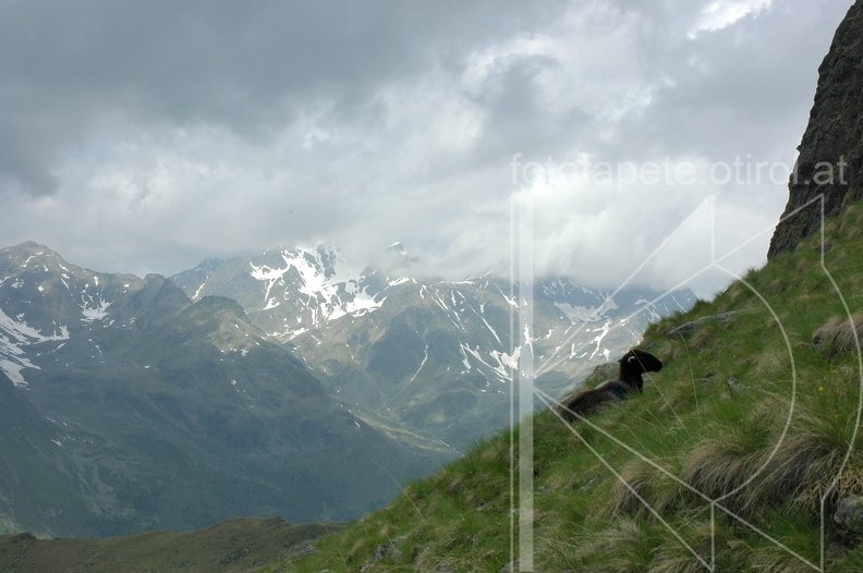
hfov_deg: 37.9
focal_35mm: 52
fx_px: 1257
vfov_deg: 25.7
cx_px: 432
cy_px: 286
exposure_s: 1/320
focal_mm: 35
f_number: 11
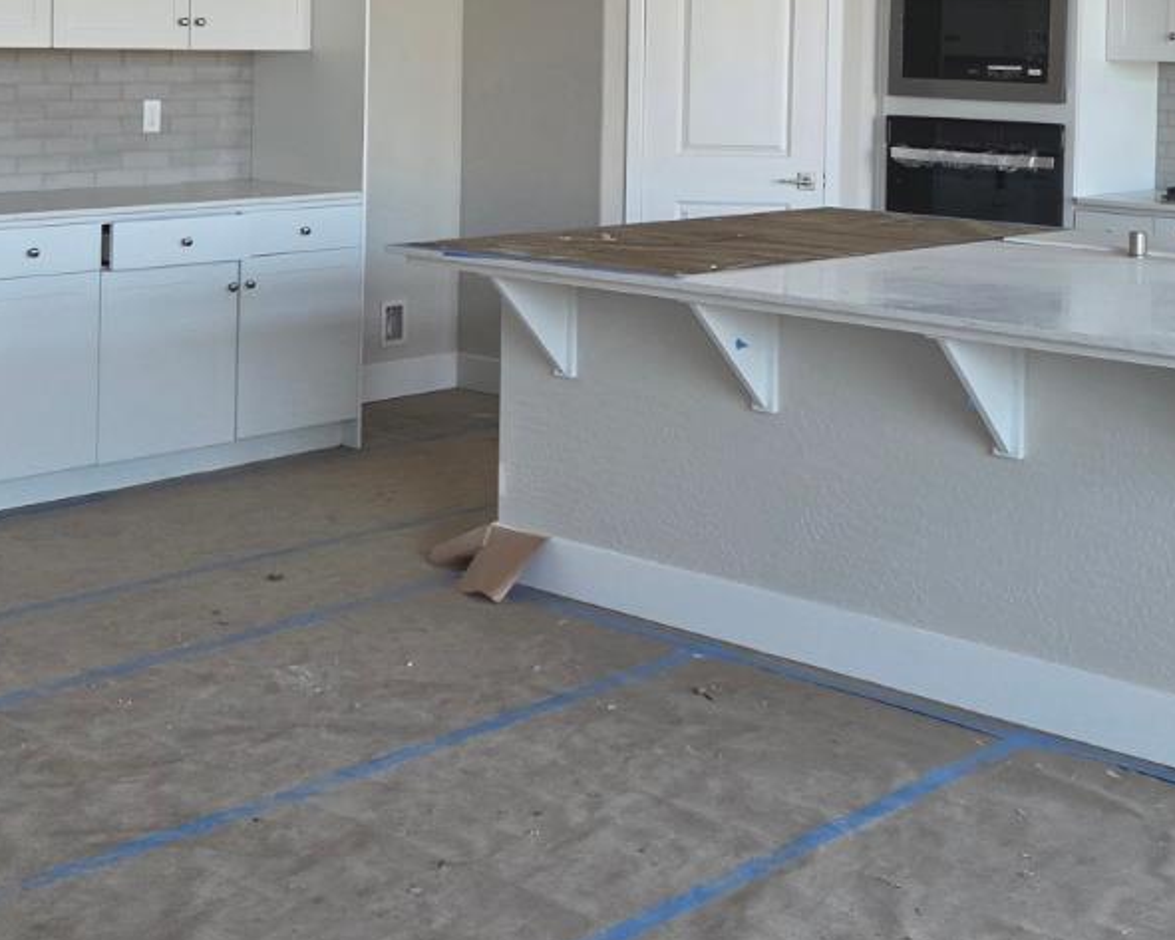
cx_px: 590
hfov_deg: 33.0
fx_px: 1983
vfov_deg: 25.7
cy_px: 67
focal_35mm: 57
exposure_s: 1/180
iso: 160
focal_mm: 5.4
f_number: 1.8
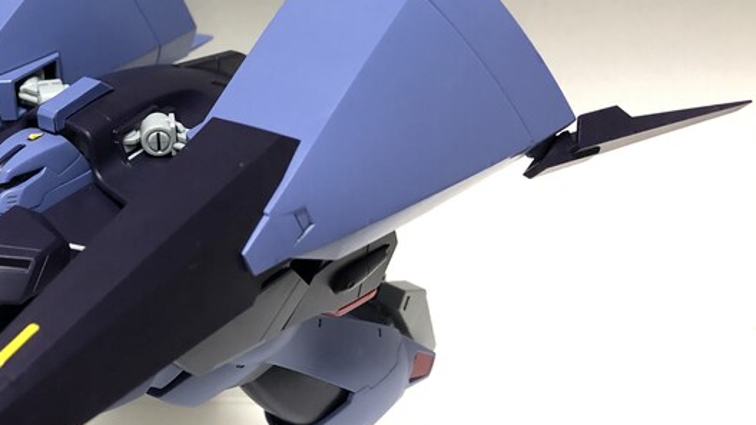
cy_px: 125
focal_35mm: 52
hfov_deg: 38.2
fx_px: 1042
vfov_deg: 22.9
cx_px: 135
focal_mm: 3.99
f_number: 1.8
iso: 100
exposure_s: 1/15
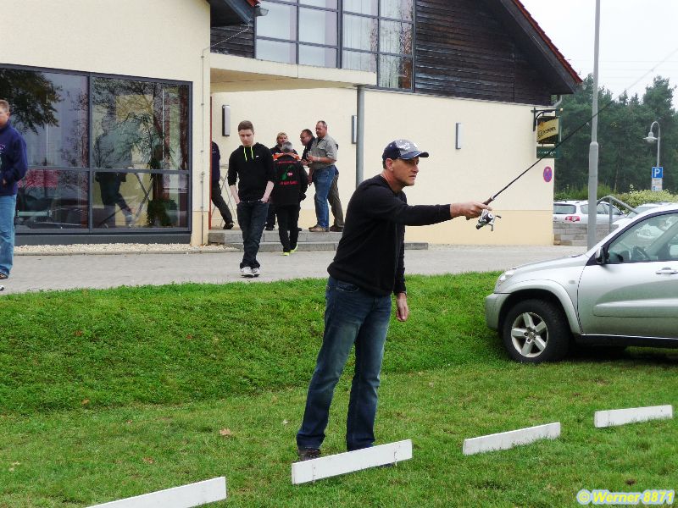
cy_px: 254
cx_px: 339
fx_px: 1645
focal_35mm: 84
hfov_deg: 23.3
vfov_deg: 17.6
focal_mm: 14.2
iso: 100
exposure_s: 1/125
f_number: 4.7
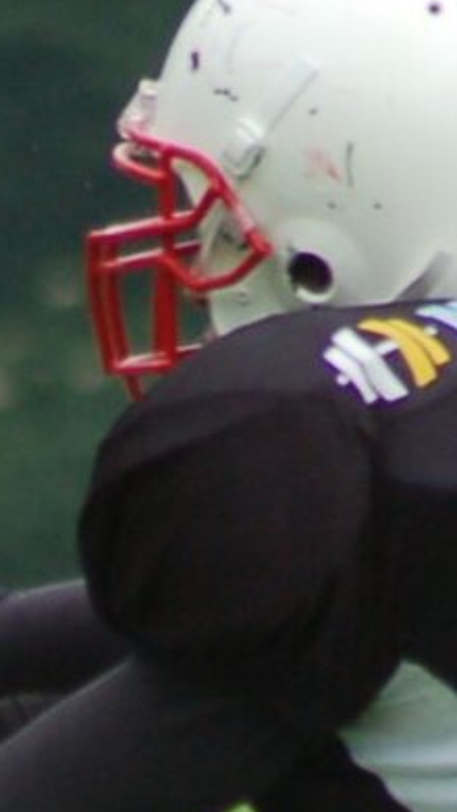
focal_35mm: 1720
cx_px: -50
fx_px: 37044
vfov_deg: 1.3
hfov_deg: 0.7
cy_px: 1383
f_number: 5
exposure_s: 1/800
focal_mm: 195
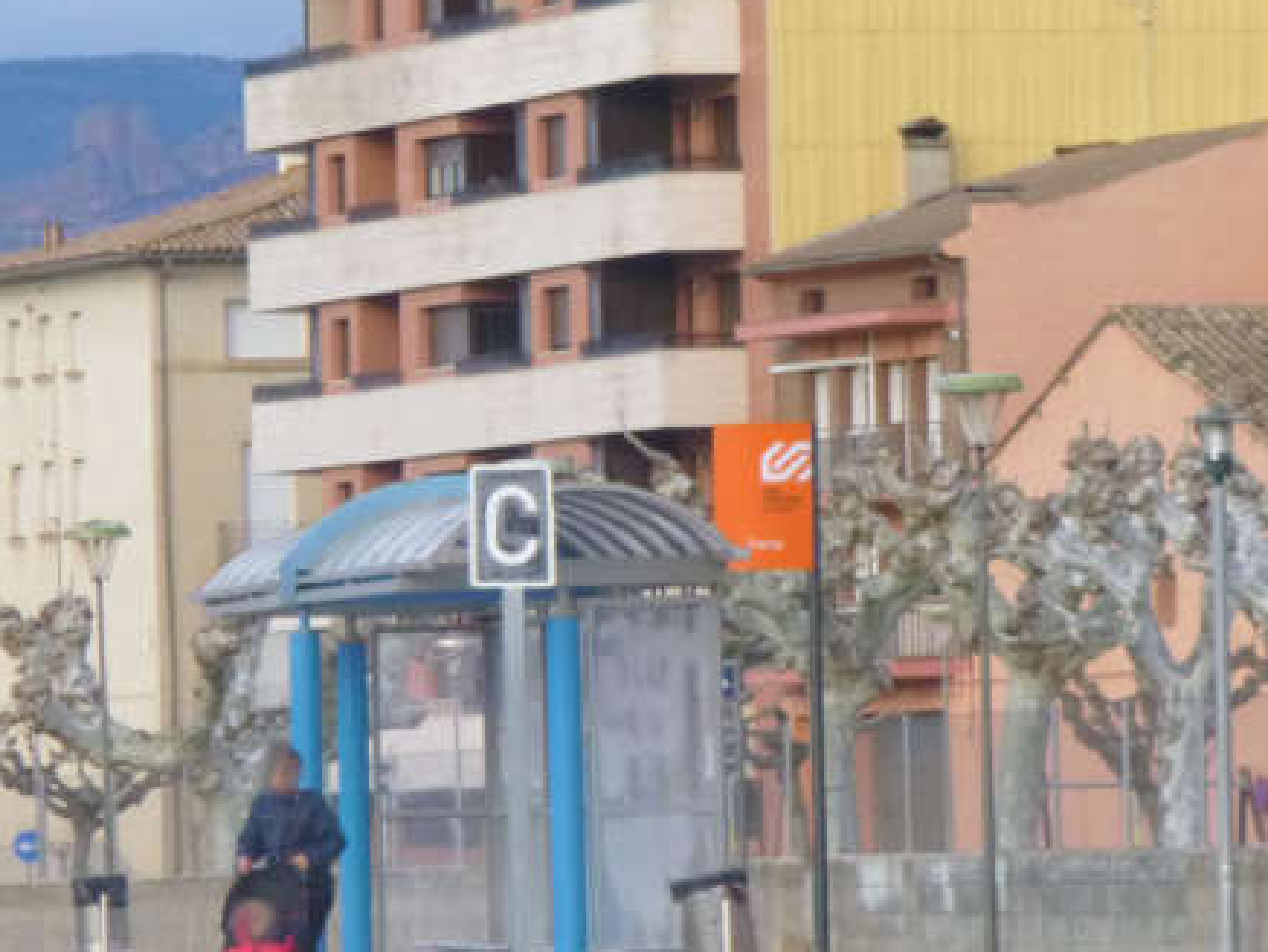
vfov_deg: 3.4
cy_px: 679
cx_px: 392
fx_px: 16085
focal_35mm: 439
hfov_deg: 4.5
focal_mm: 45
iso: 320
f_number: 5.9
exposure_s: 1/80
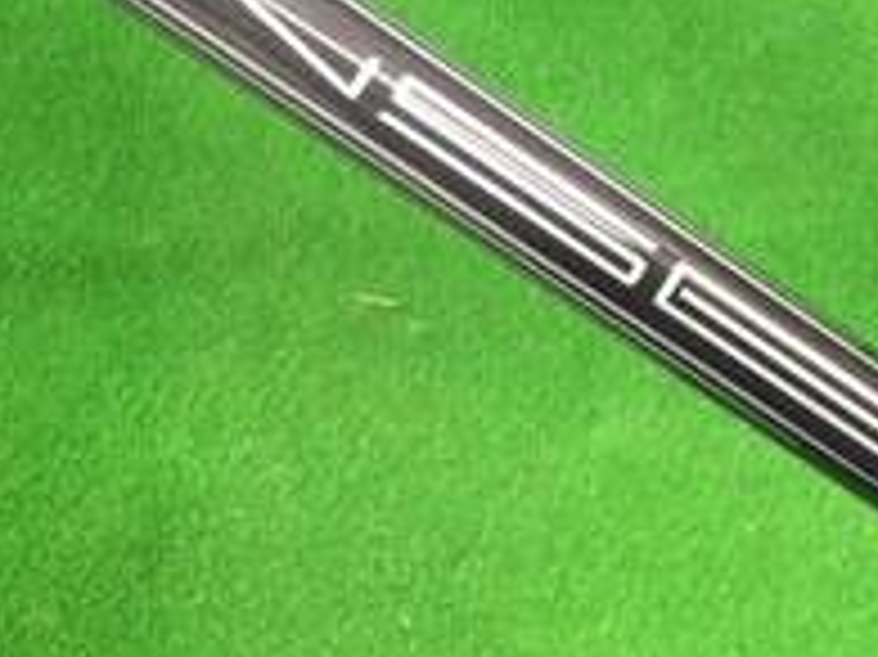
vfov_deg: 14.3
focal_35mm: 102
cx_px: 482
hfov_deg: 19.3
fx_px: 2586
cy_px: 63
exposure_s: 1/24
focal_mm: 3.3
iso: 200
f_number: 2.4
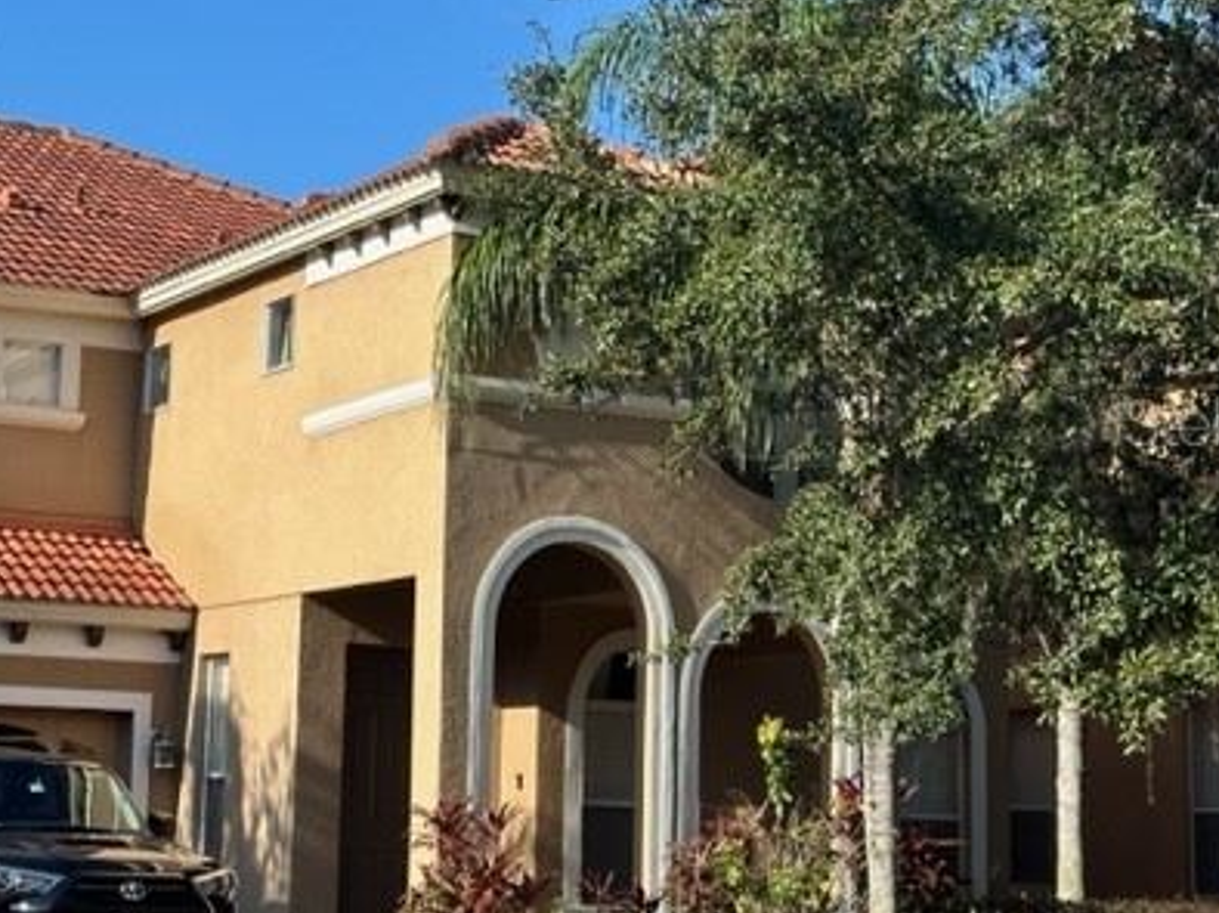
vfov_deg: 18.9
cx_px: 427
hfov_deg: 24.9
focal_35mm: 78
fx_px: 2745
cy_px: 421
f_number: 1.78
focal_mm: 6.86
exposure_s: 1/2667
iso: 64
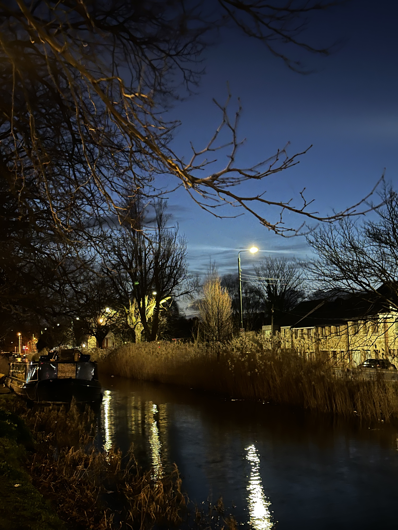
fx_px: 736
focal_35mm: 48
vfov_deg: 39.7
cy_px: 265
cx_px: 199
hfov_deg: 30.3
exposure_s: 1/5
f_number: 1.78
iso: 500
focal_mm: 6.86
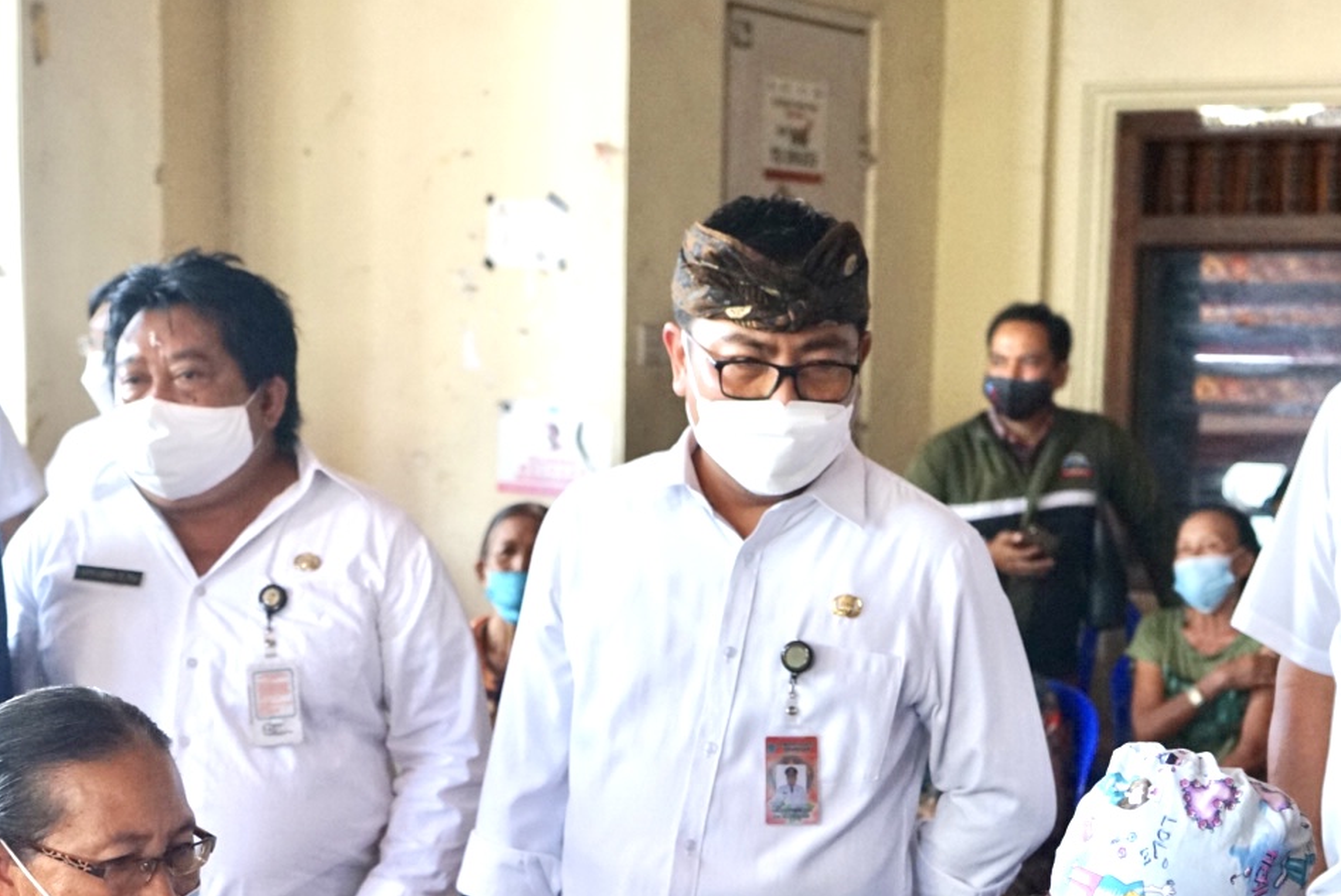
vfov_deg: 19.3
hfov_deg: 28.8
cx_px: 667
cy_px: 733
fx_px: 2609
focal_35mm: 70
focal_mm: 41
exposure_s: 1/250
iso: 2500
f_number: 4.5
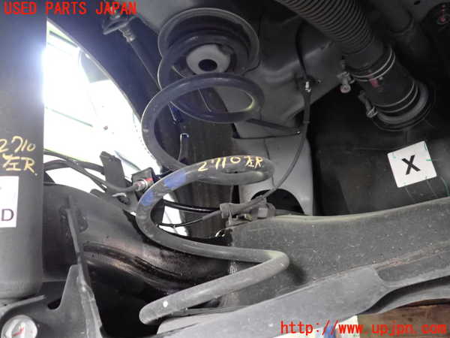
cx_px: 225
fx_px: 390
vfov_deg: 46.8
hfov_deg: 60.0
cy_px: 169
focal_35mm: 30
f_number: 2.3
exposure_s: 1/60
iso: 2000
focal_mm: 5.4
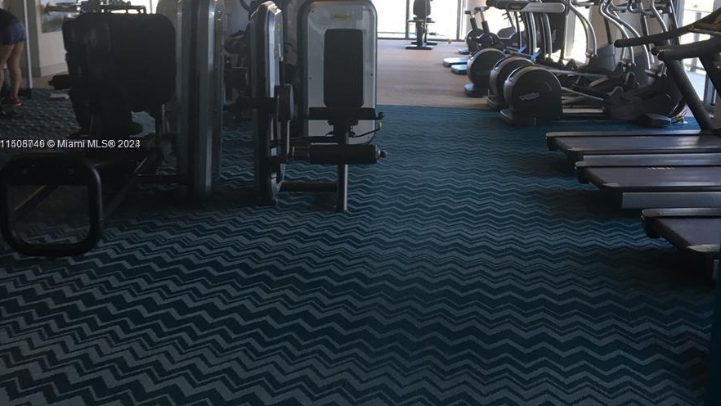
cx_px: 359
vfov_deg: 27.6
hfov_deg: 47.4
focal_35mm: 43
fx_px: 822
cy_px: 145
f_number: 2.2
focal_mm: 4.15
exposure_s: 1/33
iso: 32
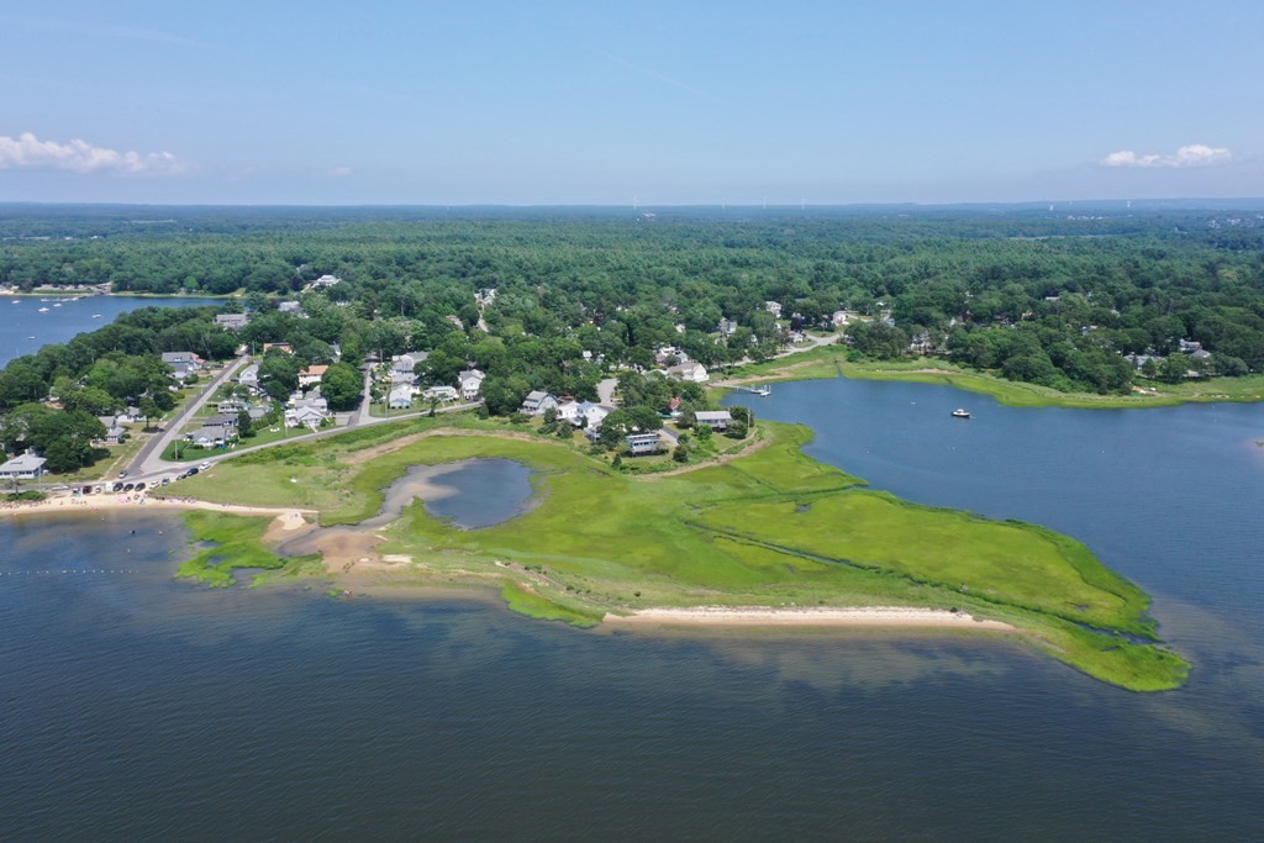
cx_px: 632
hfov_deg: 65.5
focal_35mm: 28
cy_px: 422
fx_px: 983
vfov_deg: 46.4
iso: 100
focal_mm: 10.26
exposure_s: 1/100
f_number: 10
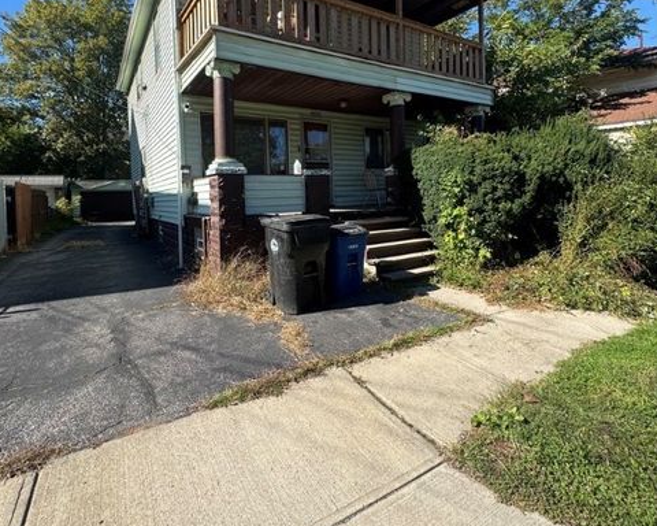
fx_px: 369
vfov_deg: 70.0
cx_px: 318
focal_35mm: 19
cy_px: 205
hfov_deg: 83.3
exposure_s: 1/720
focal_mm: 2.22
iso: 50
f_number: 2.2
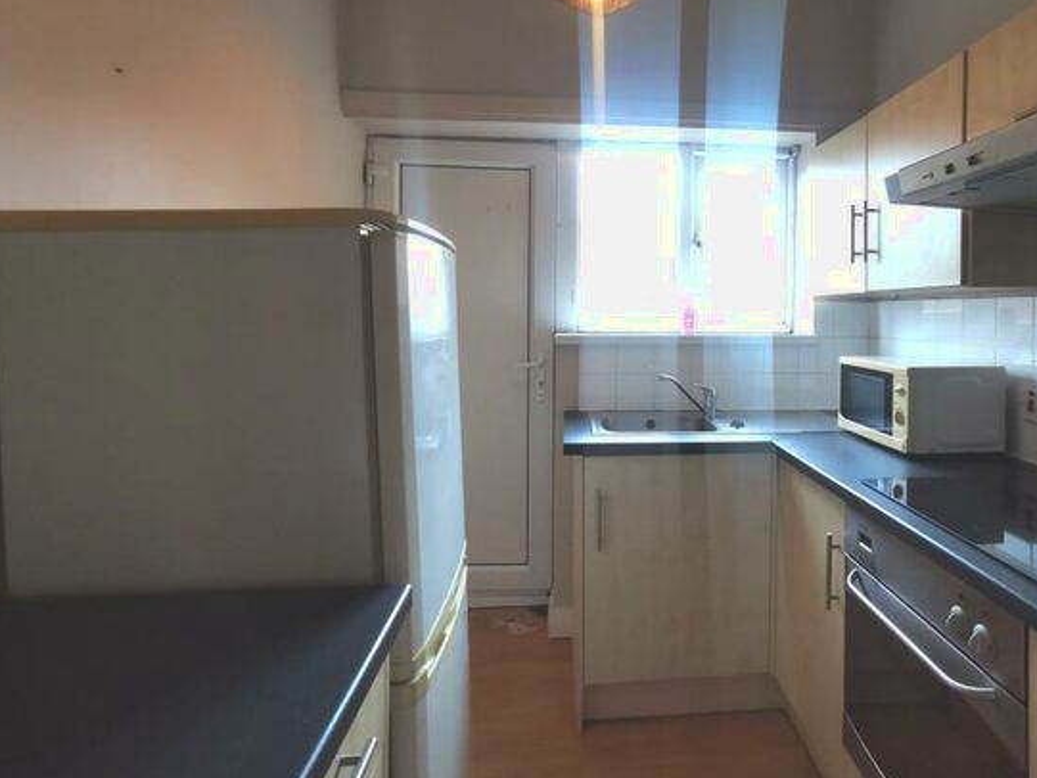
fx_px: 659
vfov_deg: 60.7
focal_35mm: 22
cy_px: 319
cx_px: 621
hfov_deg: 75.5
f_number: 2.2
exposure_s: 1/33.3
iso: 250
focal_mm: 2.26
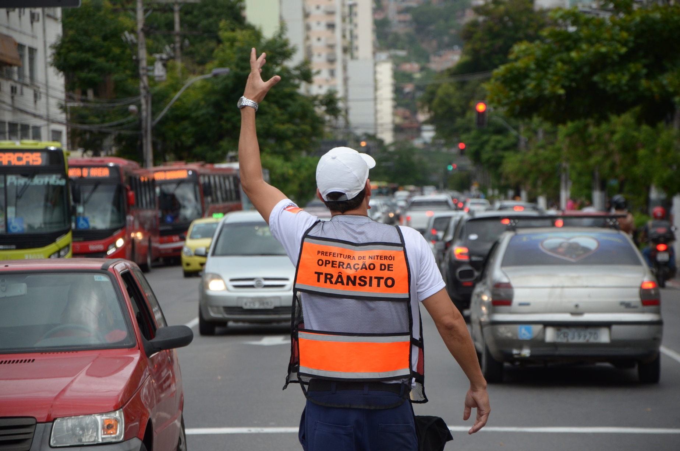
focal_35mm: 158
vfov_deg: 8.7
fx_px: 2969
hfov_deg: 13.1
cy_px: 226
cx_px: 340
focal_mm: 105
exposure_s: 1/750
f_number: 5.6
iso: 560
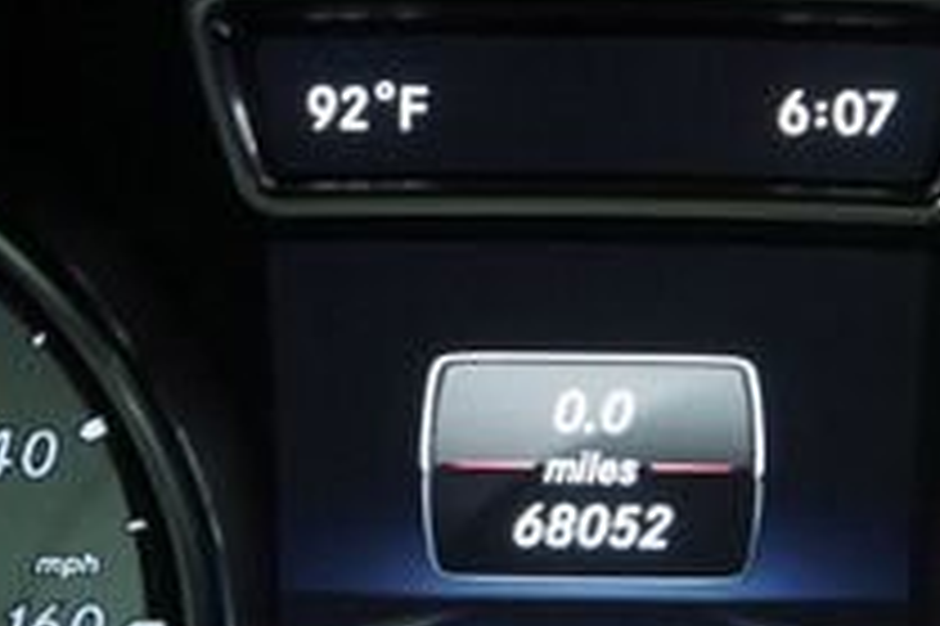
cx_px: 441
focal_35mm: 143
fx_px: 3719
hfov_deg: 14.4
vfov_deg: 9.6
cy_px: 432
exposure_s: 1/40
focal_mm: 31
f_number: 4.5
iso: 1600
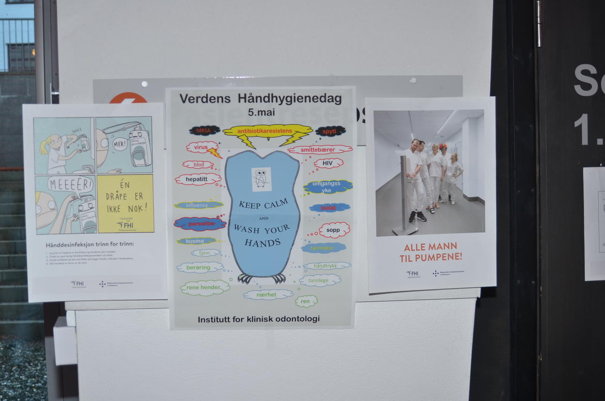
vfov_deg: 29.7
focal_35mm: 45
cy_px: 213
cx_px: 292
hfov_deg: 43.7
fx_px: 755
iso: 100
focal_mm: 28
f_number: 4
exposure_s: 1/60
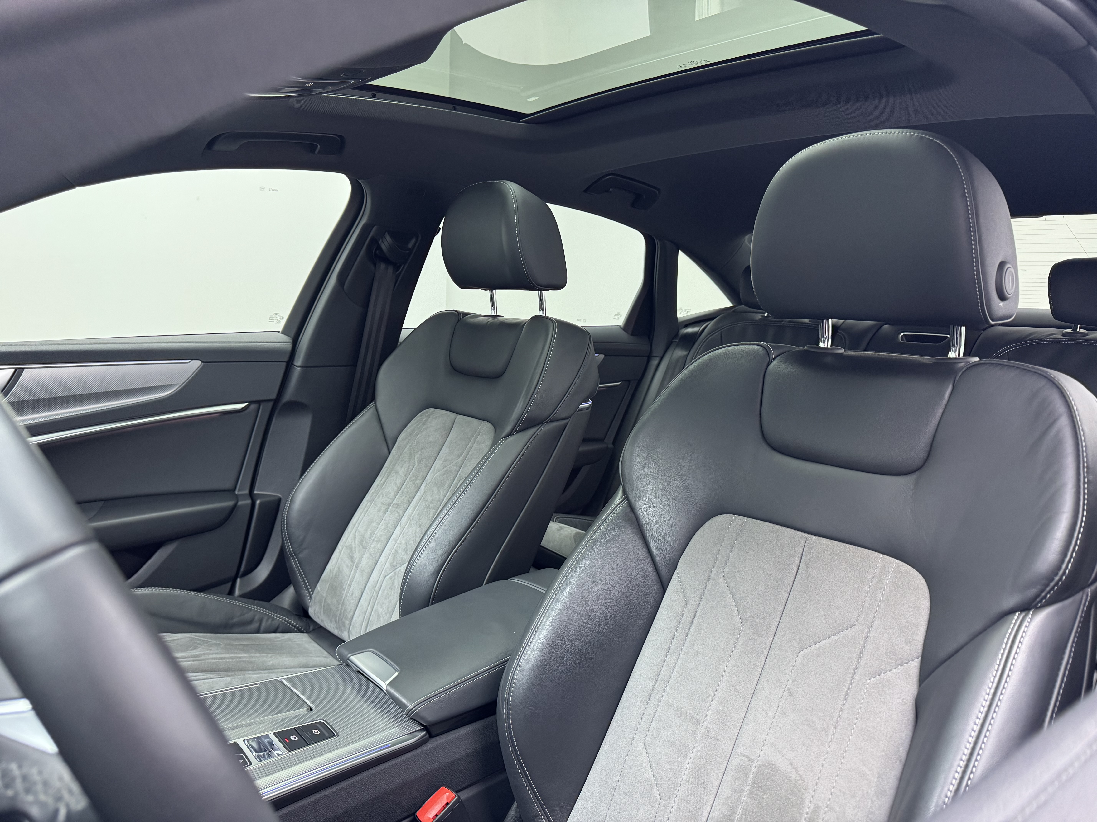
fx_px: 761
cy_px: 411
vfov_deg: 56.8
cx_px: 548
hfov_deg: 71.6
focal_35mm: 24
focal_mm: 6.76
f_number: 1.78
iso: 320
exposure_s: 1/50
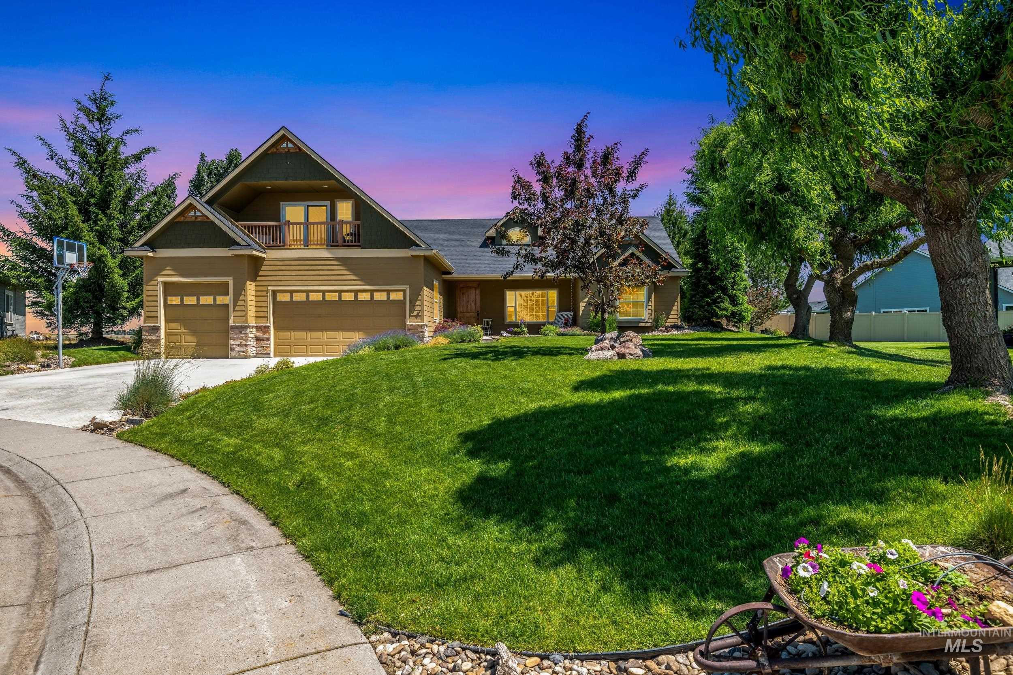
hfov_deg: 78.6
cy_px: 338
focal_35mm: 22
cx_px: 506
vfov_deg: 57.2
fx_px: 619
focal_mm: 22
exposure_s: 1/80
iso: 100
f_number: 8
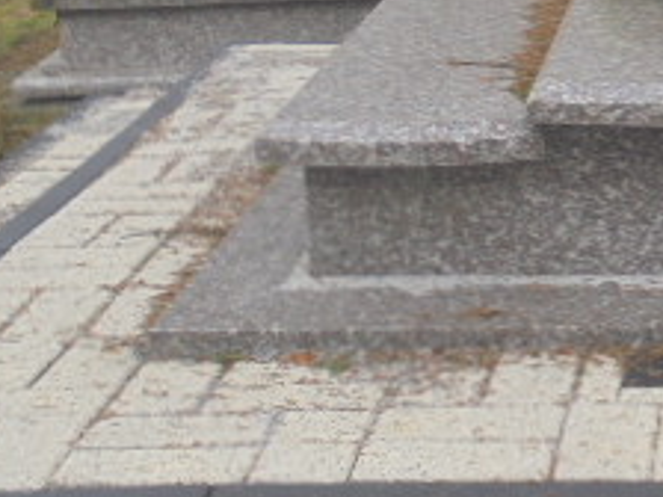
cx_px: 811
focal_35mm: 123
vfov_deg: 11.9
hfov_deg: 15.4
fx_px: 2356
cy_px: 0
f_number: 4.5
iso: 100
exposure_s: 1/40
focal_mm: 7.8
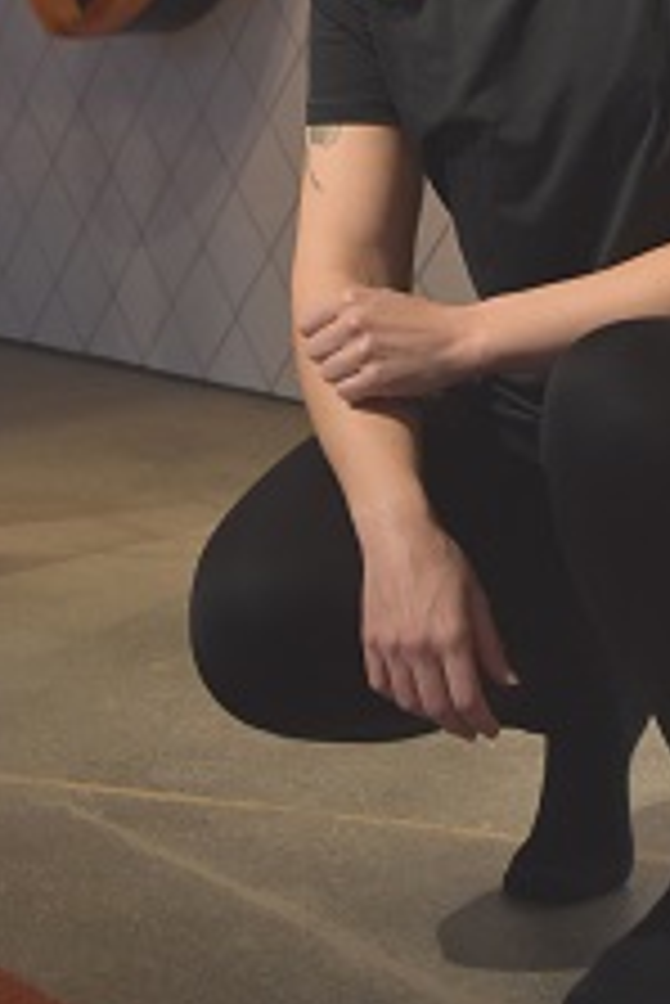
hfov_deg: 11.8
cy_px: 180
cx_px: 670
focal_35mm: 115
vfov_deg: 17.6
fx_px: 3205
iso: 1600
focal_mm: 38
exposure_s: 1/125
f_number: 4.8
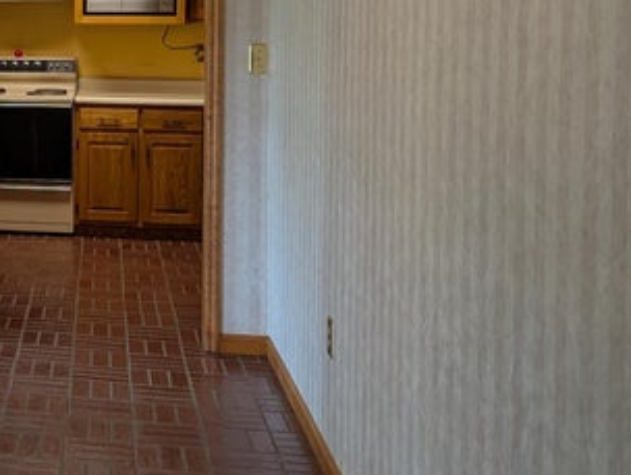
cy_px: 83
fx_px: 1223
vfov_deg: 21.7
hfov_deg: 25.5
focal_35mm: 67
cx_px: -152
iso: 50
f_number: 1.85
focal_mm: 6.81
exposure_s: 1/60
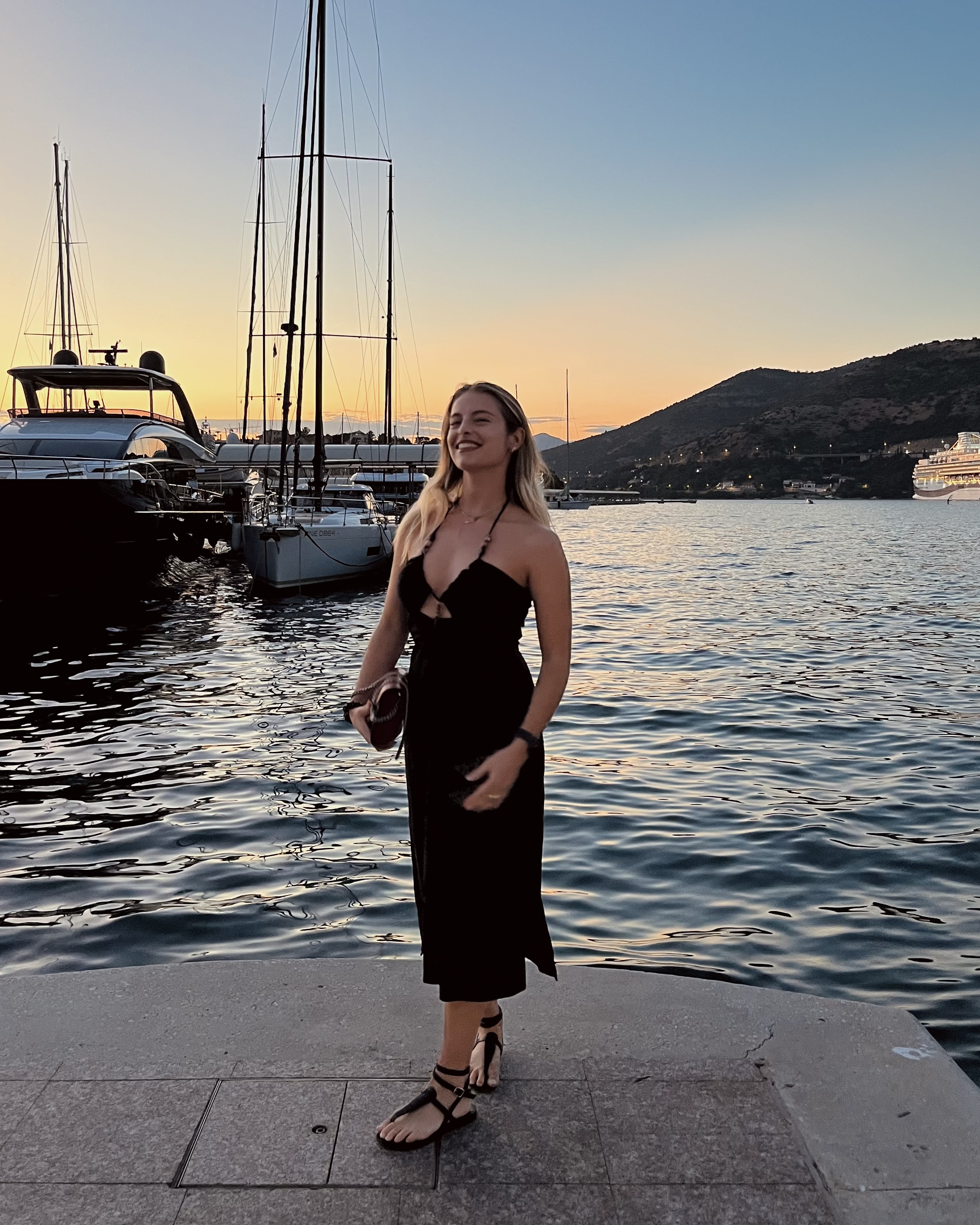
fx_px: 1124
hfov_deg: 47.1
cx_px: 487
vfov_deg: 57.0
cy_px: 544
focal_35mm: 31
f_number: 1.6
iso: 160
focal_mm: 5.1
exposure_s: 1/60
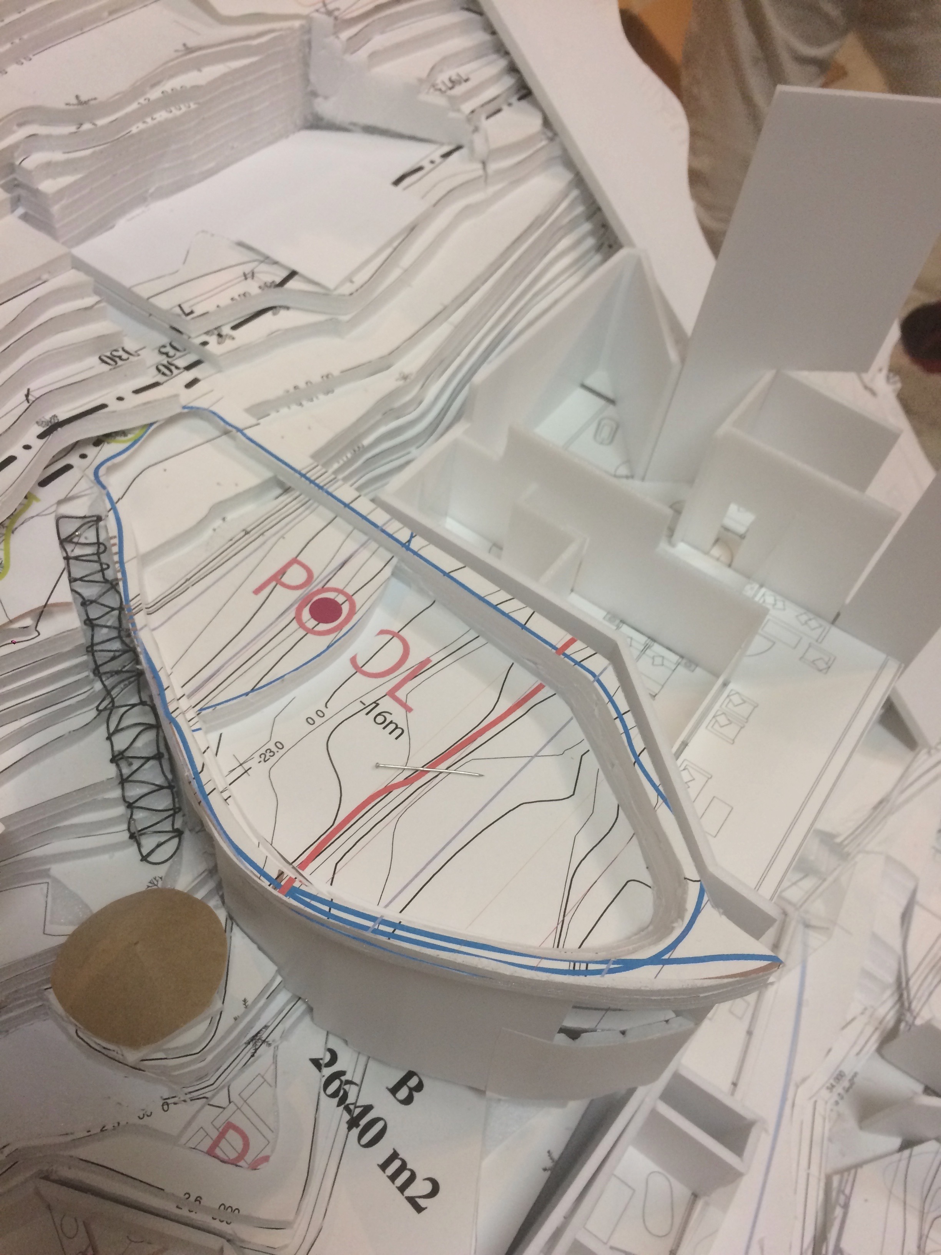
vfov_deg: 61.7
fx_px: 1051
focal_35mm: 29
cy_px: 628
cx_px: 470
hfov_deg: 48.2
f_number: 2.2
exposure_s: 1/33
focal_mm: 4.15
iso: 64
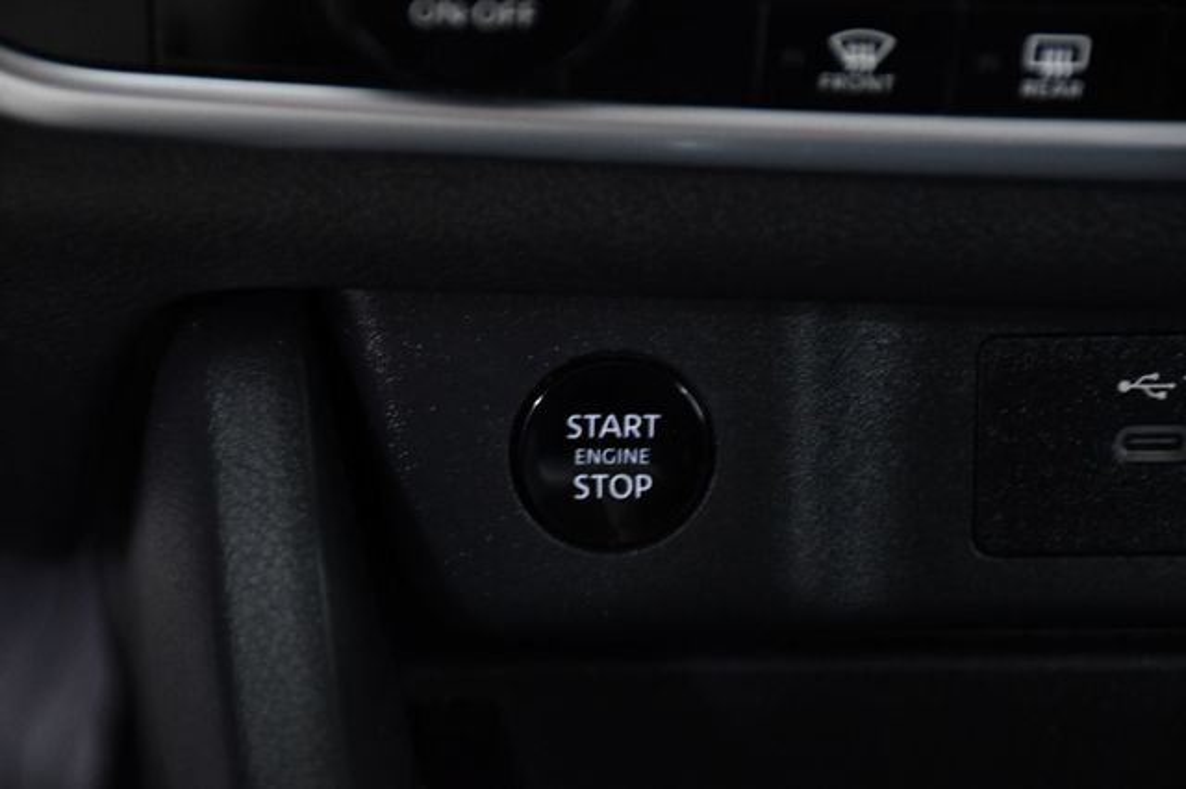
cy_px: 394
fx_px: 4675
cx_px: 593
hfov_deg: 14.5
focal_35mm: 142
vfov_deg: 9.7
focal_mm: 95
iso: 2500
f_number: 5.3
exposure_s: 1/25
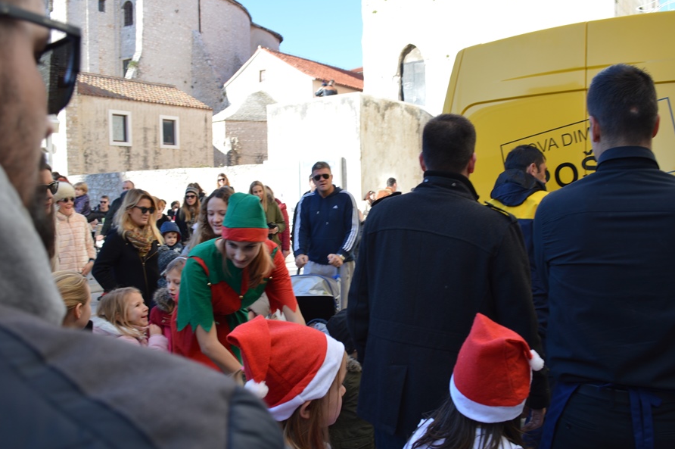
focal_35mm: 31
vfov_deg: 42.3
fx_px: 581
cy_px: 227
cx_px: 347
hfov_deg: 60.3
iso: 100
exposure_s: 1/125
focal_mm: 18
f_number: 5.6
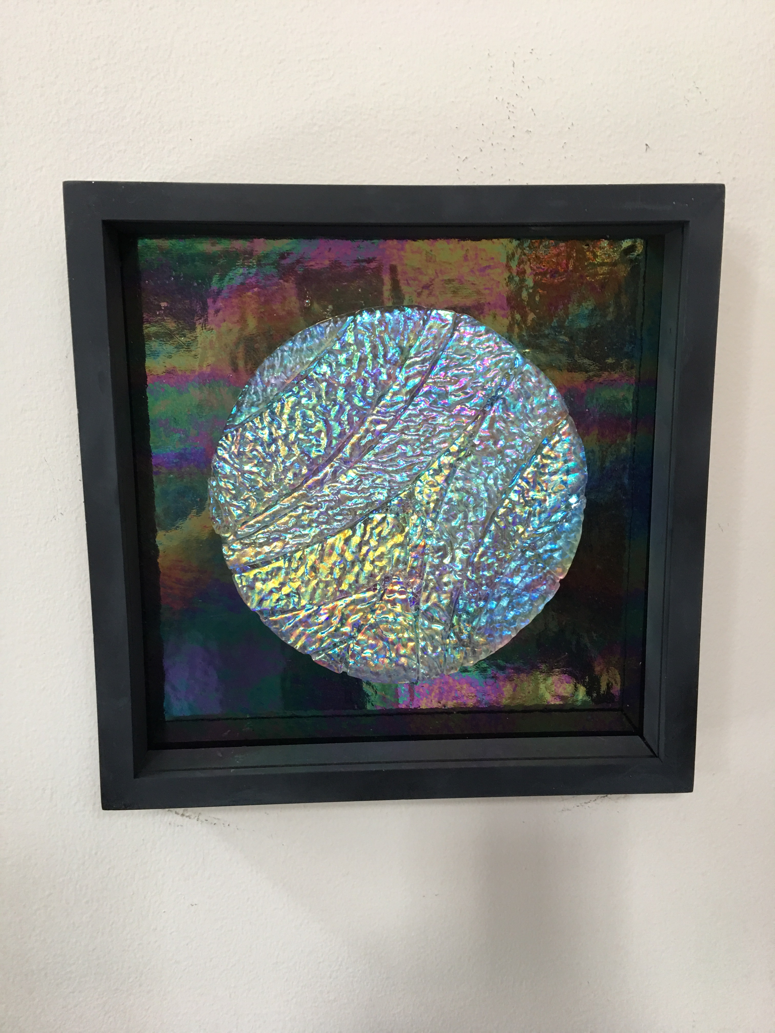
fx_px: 866
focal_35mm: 29
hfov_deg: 48.2
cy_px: 516
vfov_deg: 61.7
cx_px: 388
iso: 50
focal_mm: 4.15
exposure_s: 1/15
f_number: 2.2
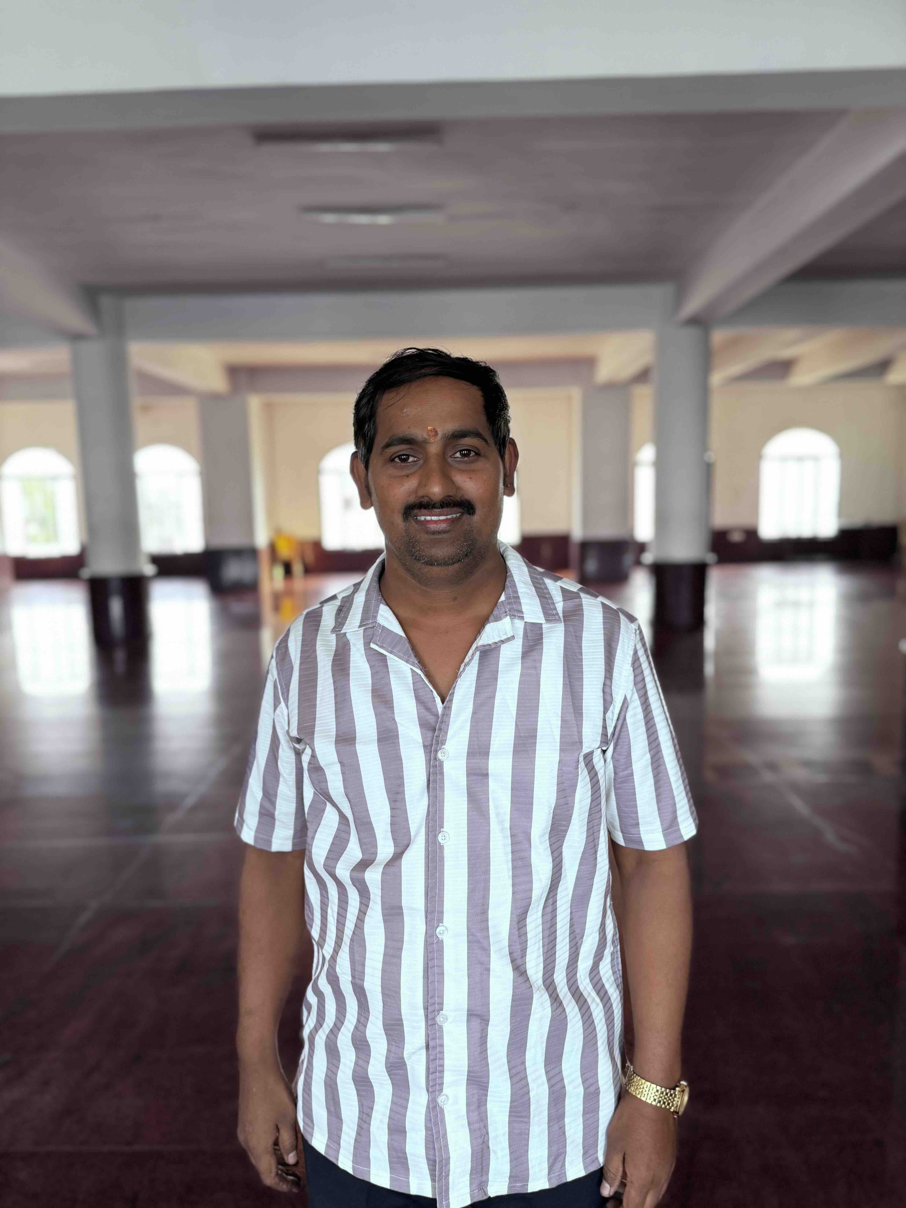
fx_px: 838
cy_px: 604
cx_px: 453
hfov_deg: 56.8
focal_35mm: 24
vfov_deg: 71.6
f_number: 1.78
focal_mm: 6.76
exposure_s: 1/85
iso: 200
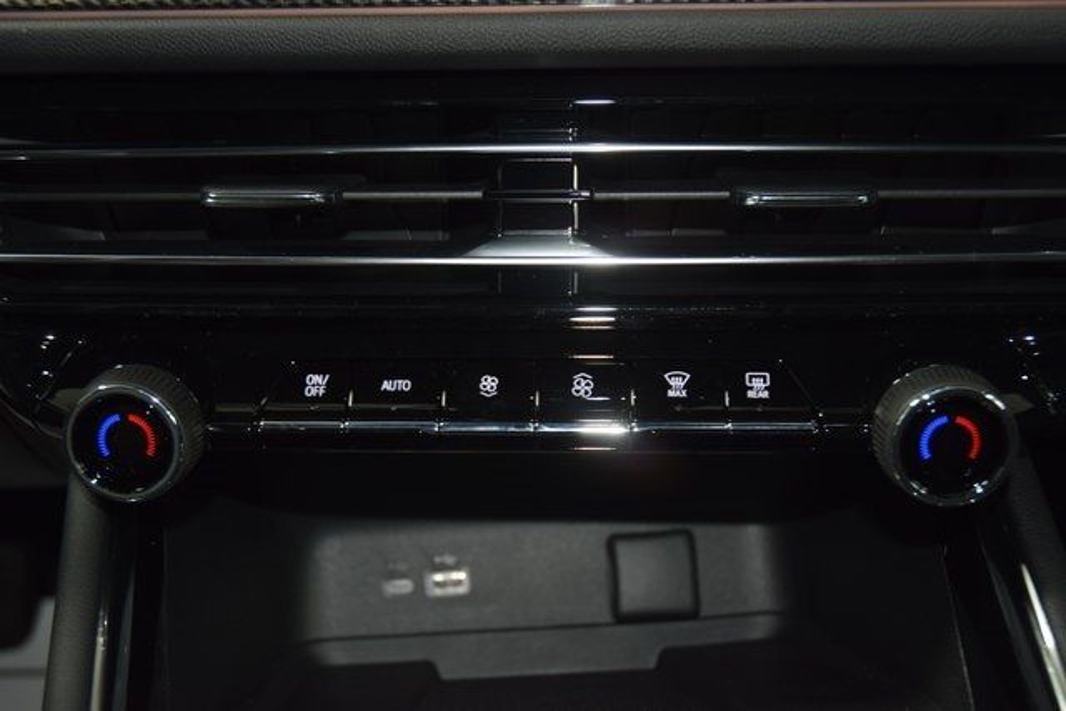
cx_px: 533
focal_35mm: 46
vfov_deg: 29.0
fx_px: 1377
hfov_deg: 42.3
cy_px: 356
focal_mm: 31
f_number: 4
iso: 560
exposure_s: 1/15
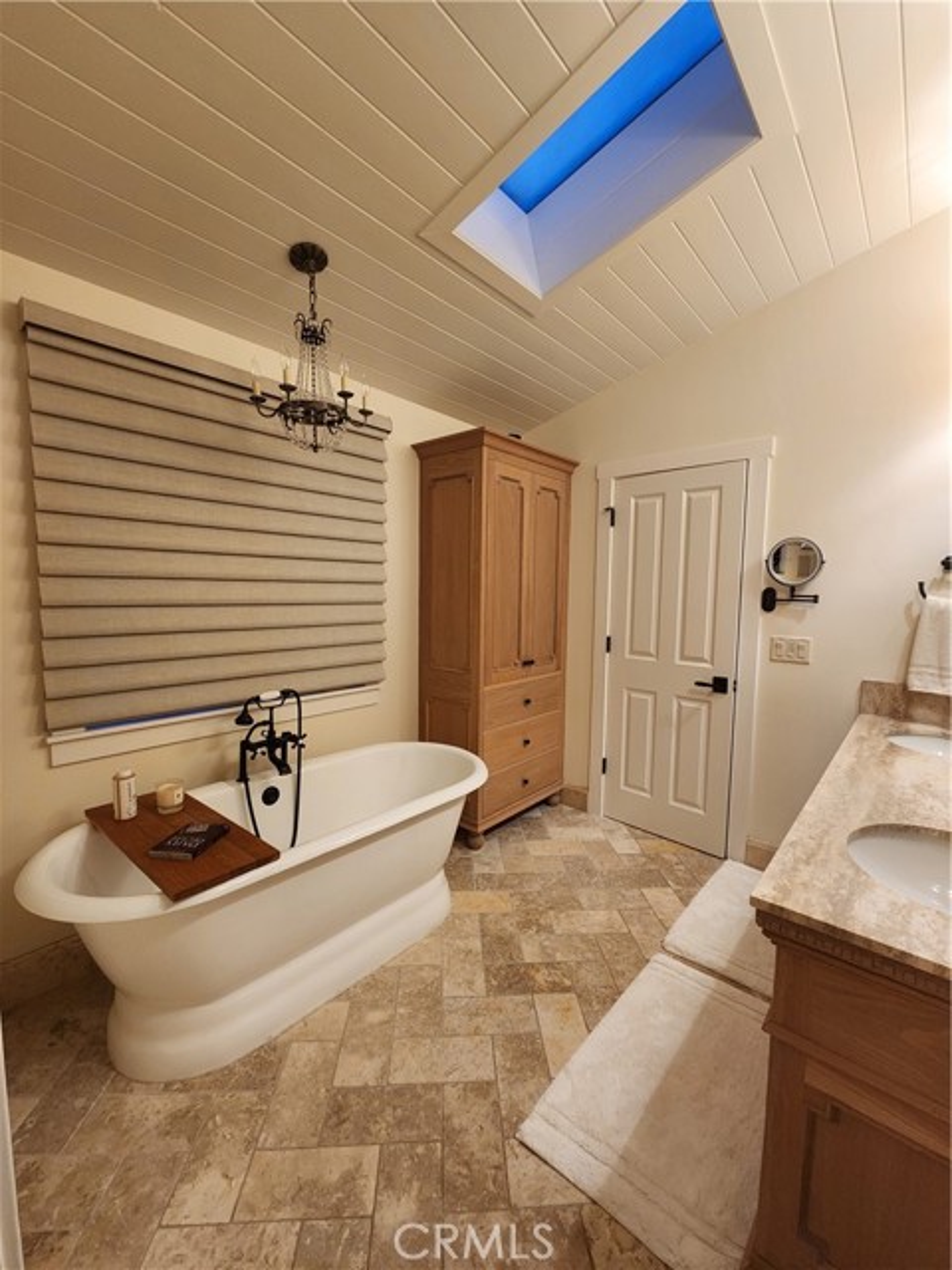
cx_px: 476
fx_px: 477
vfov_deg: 106.2
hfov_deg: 89.9
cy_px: 635
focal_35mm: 13
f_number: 2.2
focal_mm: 2.2
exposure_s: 1/60
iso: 320
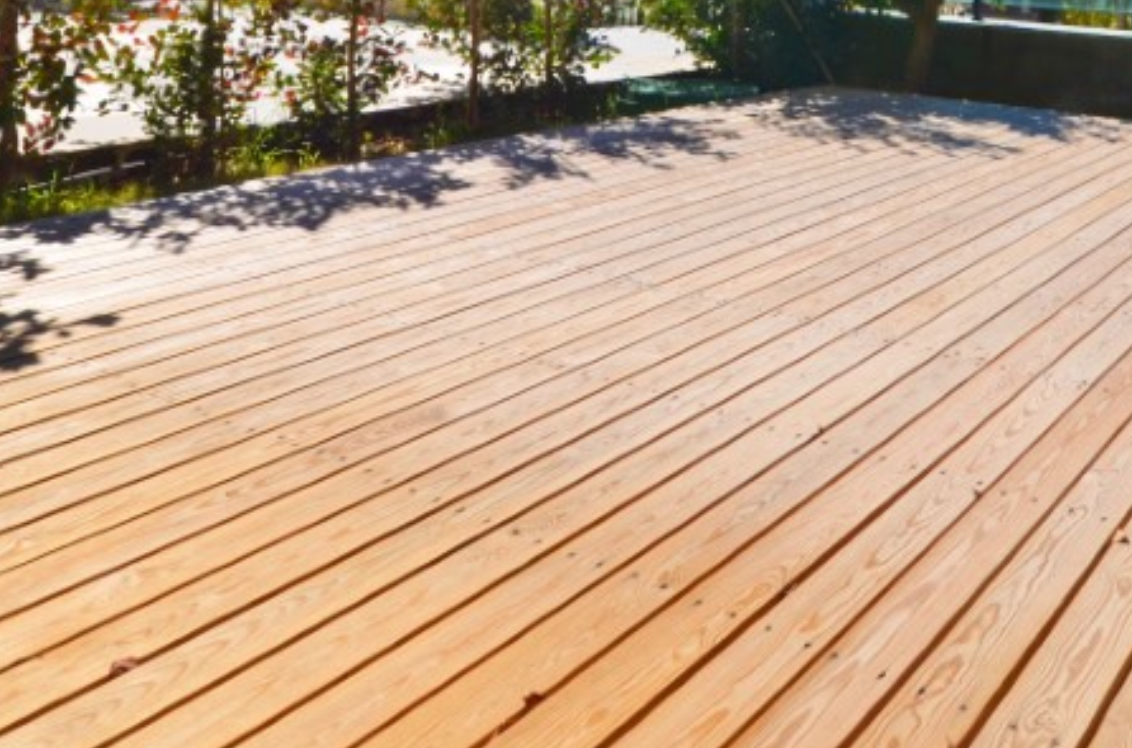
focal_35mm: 39
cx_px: 805
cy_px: -167
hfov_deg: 48.3
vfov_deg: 29.0
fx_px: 1223
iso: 100
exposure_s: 1/250
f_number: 10
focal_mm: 10
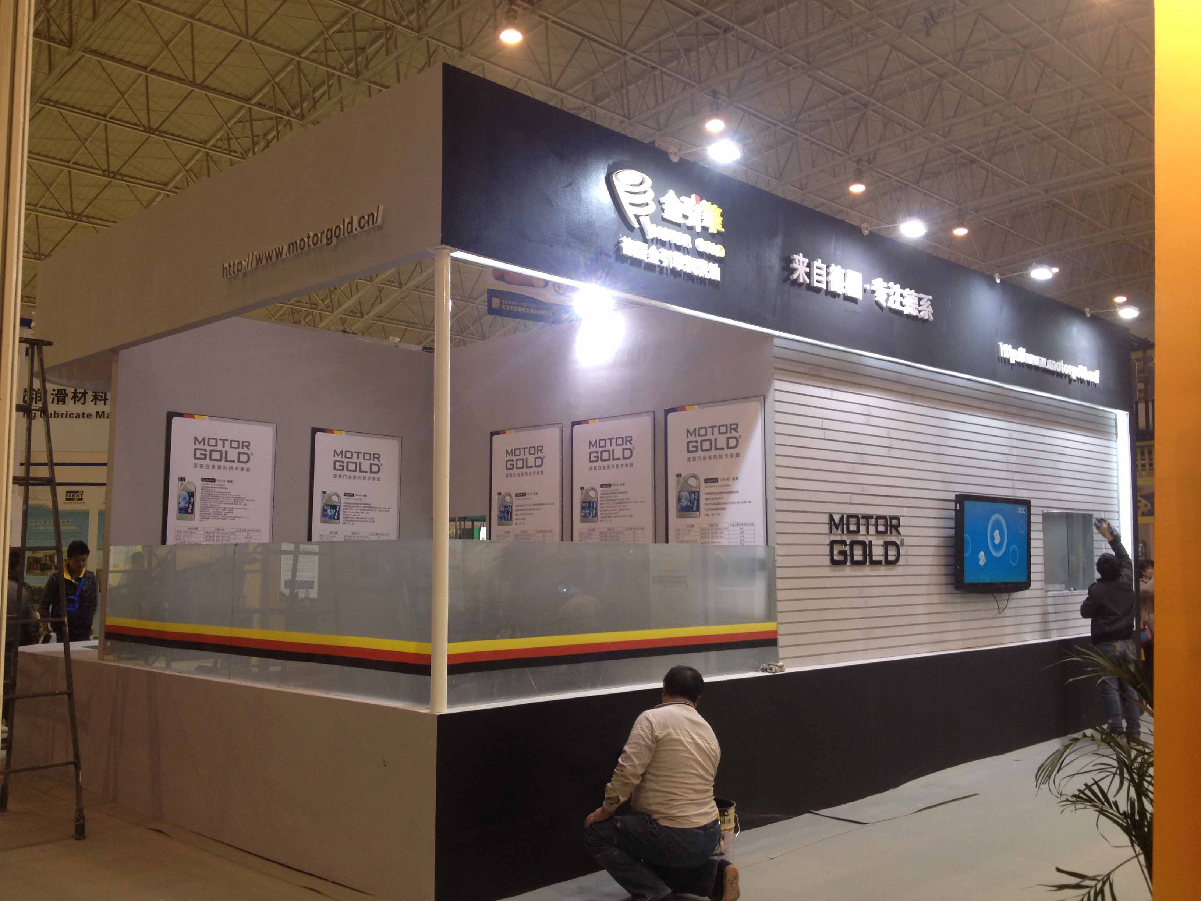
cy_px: 450
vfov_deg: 40.7
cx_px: 600
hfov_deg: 52.6
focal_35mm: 35
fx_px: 1214
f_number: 2.4
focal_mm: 4.28
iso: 64
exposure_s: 1/20
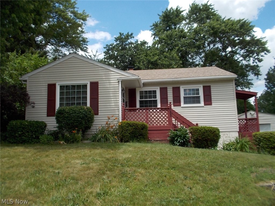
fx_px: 230
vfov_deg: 48.2
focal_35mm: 29
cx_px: 138
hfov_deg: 61.7
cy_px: 103
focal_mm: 4.1
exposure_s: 1/800
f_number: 3.3
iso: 80
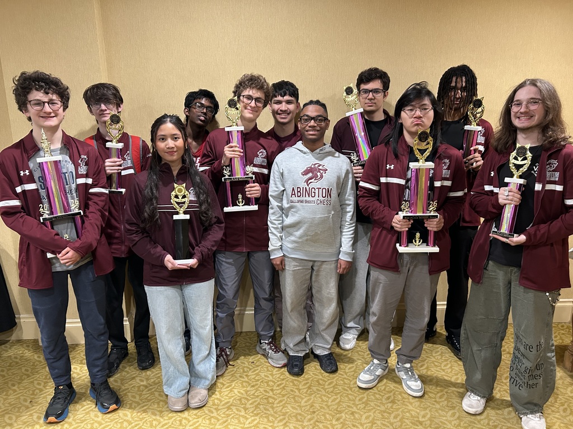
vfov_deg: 53.1
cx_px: 286
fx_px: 430
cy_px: 214
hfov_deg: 67.3
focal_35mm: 26
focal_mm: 5.7
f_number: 1.5
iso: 320
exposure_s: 1/41
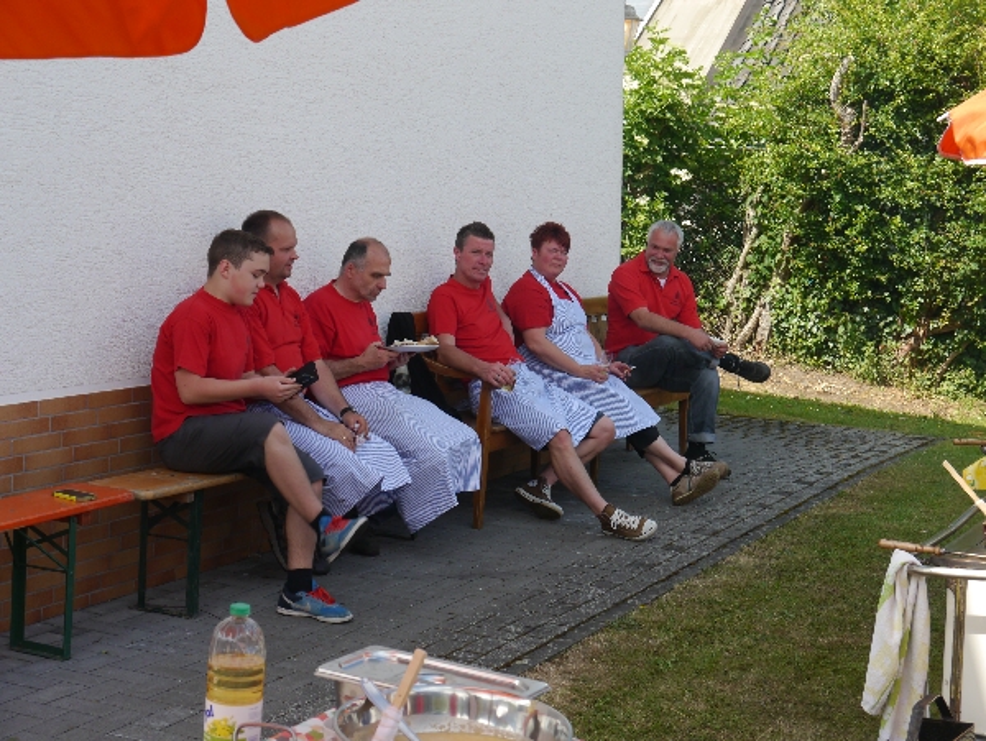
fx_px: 1767
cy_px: 370
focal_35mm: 62
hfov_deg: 31.2
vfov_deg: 23.7
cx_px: 493
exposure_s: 1/160
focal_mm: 31
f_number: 7.1
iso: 160
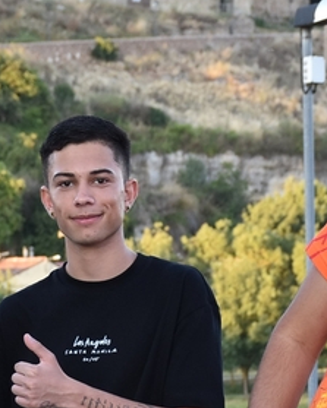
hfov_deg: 7.1
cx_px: 283
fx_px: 2639
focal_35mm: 218
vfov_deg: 8.8
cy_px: 413
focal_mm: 48
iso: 400
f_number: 5.6
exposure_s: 1/125
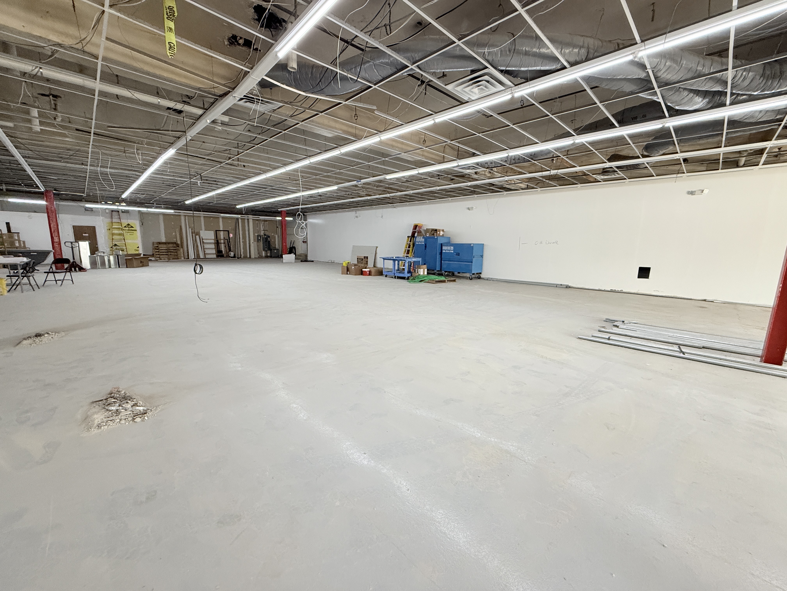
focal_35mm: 14
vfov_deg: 85.7
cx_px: 394
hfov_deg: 102.1
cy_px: 296
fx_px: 318
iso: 250
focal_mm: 2.22
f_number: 2.2
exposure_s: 1/120
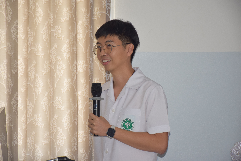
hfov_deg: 16.1
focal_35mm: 128
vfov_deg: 10.8
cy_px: 80
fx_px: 853
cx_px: 120
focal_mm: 85
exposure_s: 1/125
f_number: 5.6
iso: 560
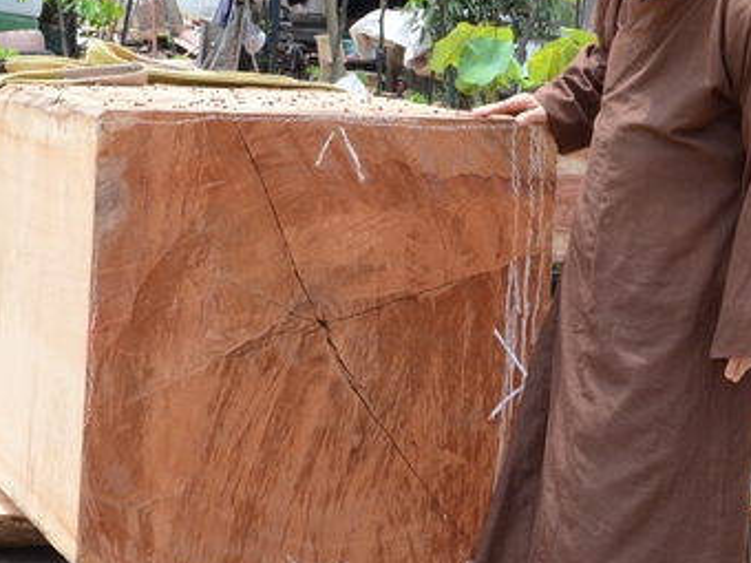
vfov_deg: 11.2
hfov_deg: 14.9
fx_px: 2864
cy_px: 178
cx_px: 466
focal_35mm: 132
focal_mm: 48
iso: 1600
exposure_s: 1/640
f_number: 13
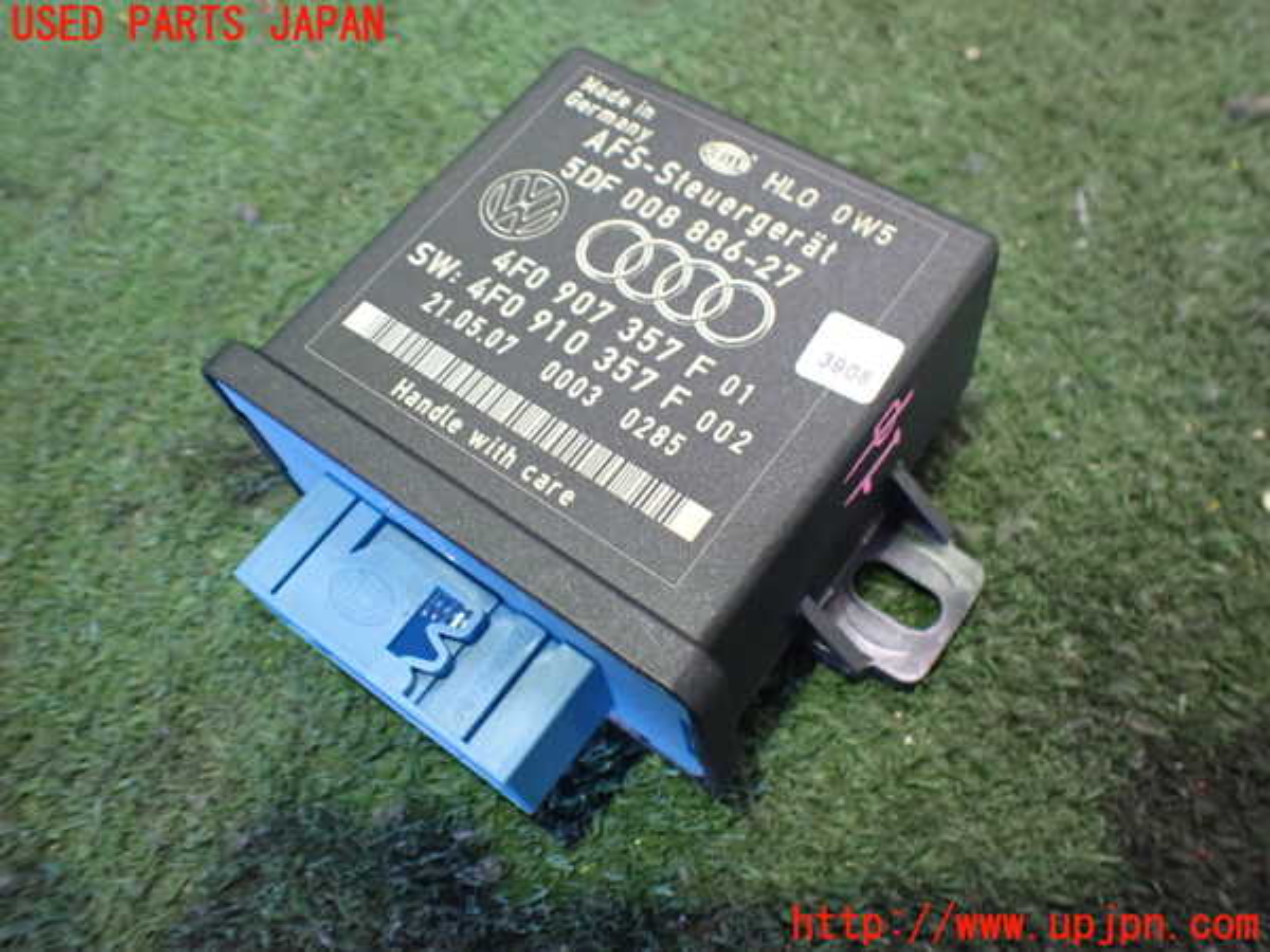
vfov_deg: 46.8
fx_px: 1101
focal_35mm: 30
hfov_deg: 60.0
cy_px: 476
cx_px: 635
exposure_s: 1/30
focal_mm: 5.4
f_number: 2.3
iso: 800
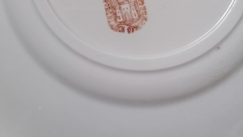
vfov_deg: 26.9
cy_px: -20
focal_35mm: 40
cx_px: 120
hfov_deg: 50.5
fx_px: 258
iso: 320
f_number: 1.8
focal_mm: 4.75
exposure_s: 1/33.3
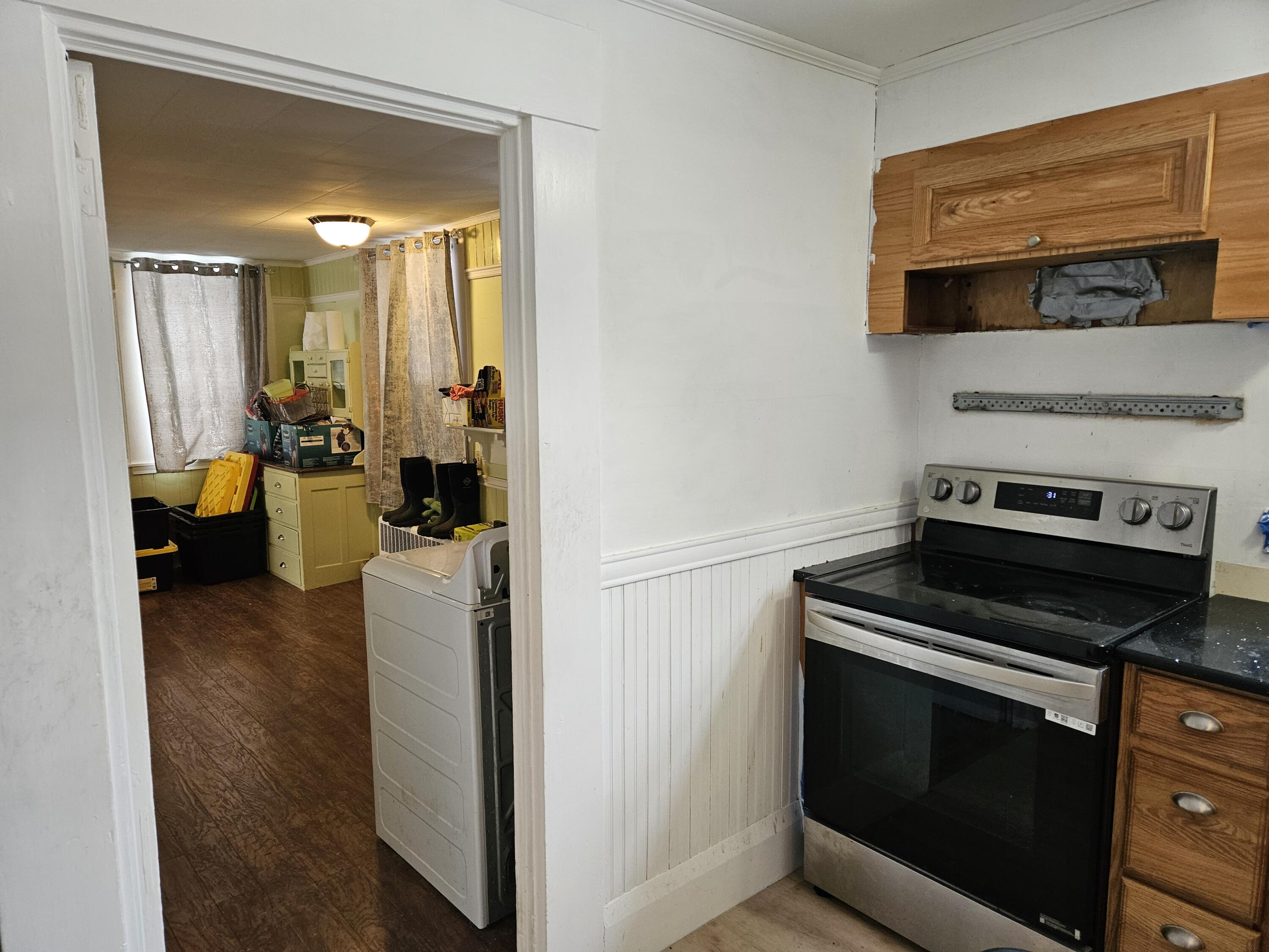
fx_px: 843
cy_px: 476
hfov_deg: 73.9
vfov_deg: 58.9
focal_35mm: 23
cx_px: 634
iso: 250
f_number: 1.8
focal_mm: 5.4
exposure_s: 1/120
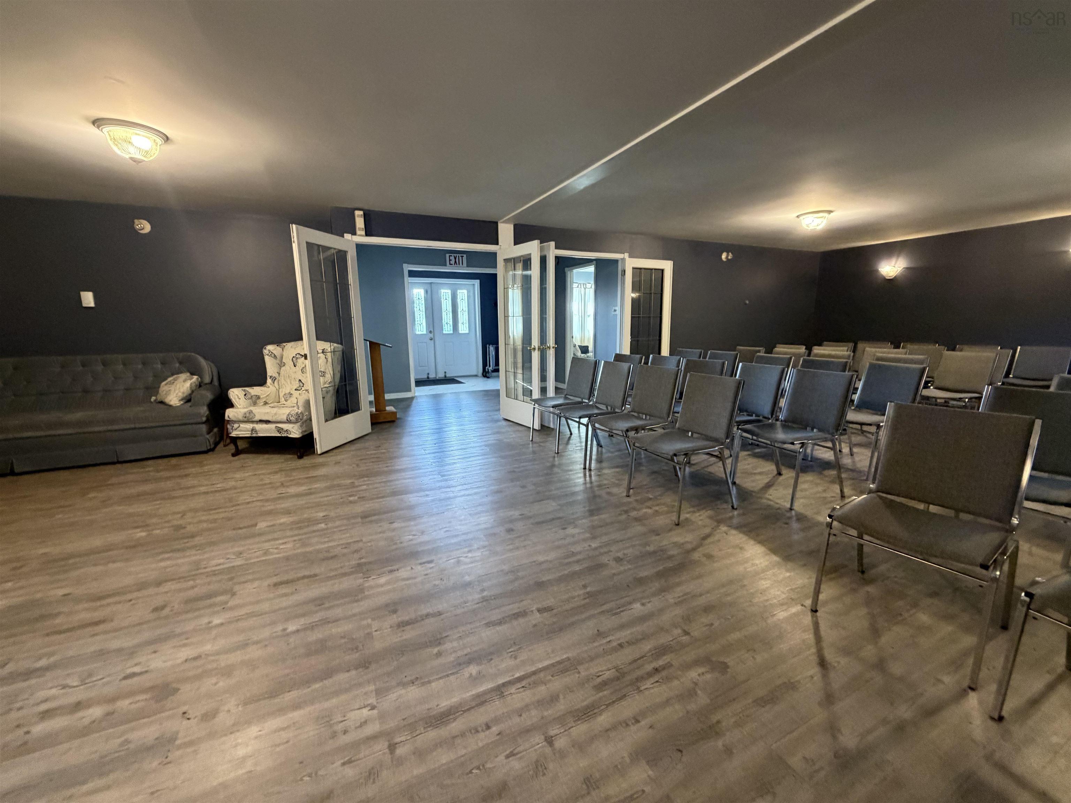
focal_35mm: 14
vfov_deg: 85.7
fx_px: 433
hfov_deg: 102.1
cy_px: 402
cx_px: 536
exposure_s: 1/60
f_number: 2.2
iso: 500
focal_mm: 2.22
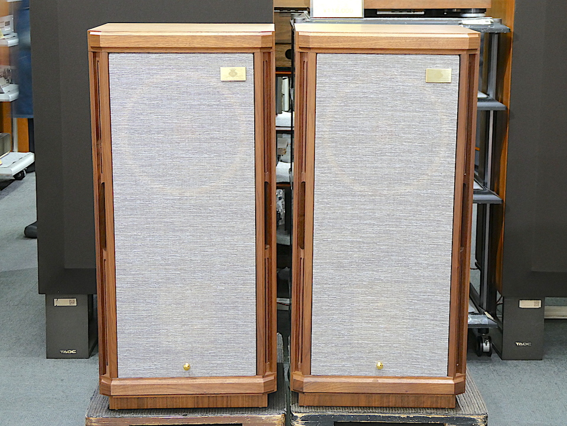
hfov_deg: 27.8
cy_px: 213
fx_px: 1147
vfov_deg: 21.0
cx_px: 284
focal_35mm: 70
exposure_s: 1/6
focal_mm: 12.5
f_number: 4.5
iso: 200
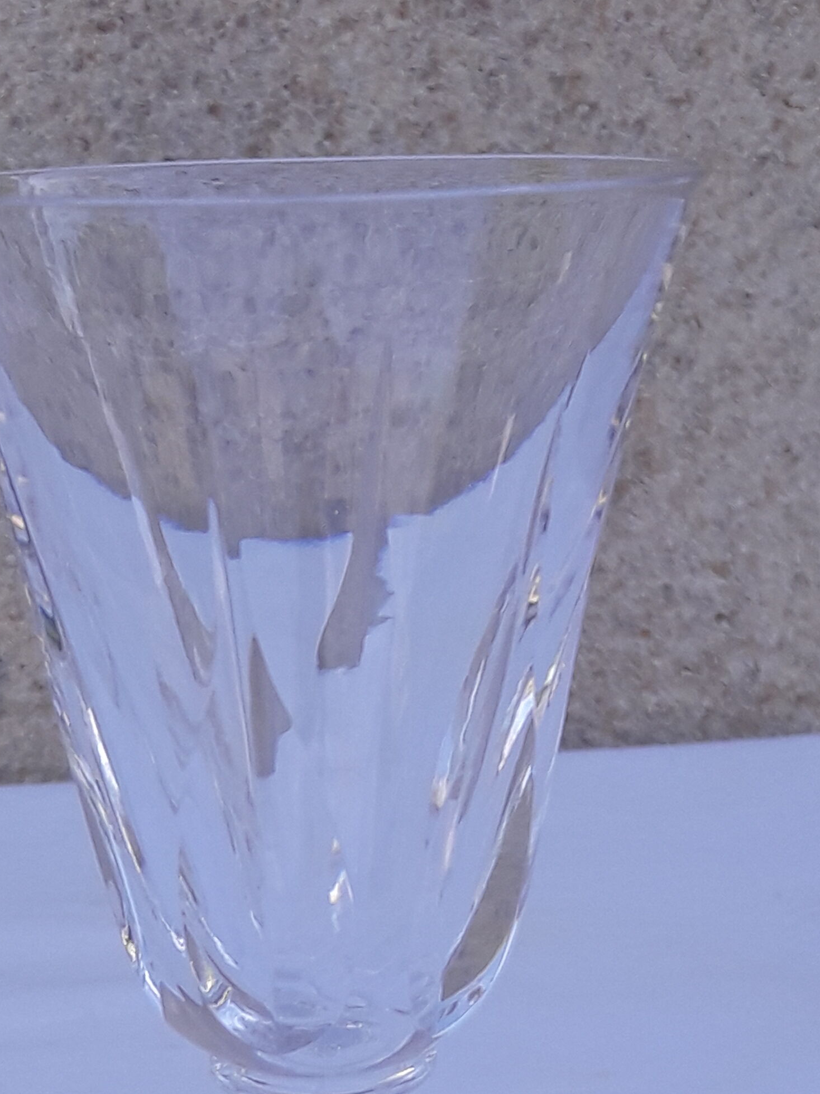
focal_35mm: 59
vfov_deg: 31.6
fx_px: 1864
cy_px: 920
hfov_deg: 24.6
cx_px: 239
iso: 40
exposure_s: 1/557
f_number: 1.9
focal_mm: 3.7
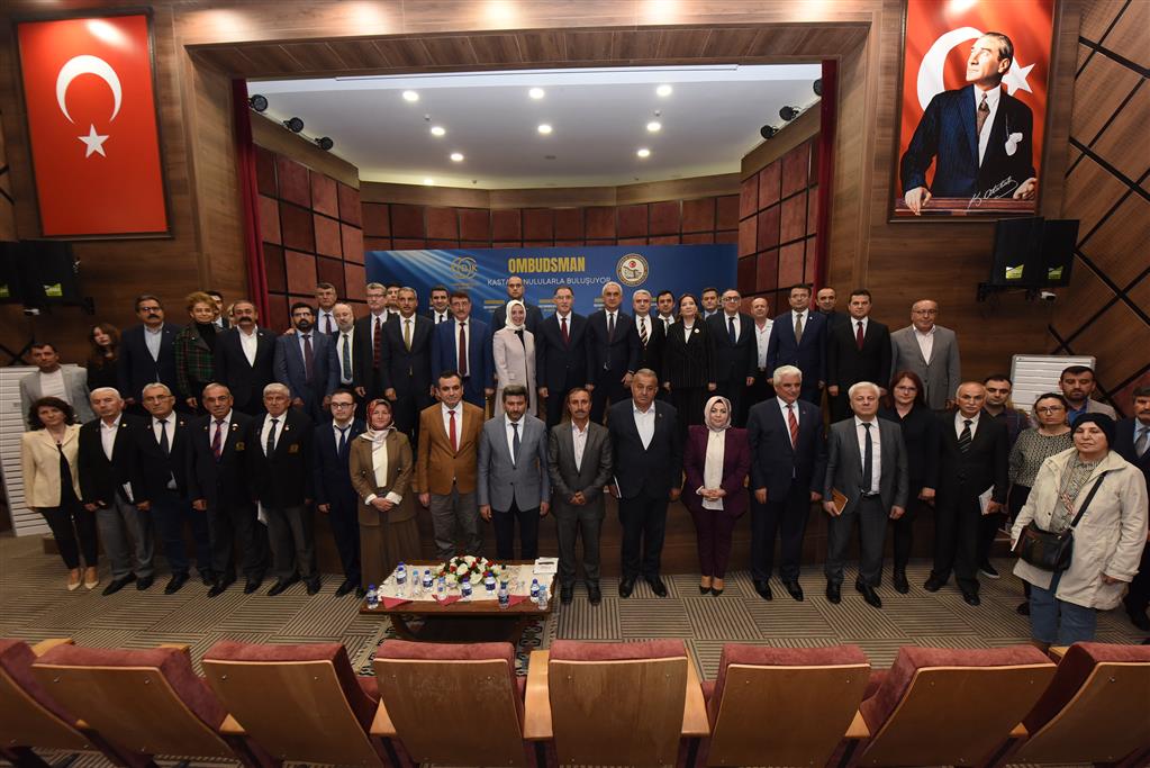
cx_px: 575
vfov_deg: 81.3
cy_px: 384
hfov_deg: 104.2
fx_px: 447
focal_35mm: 14
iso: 2000
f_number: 5.6
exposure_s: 1/80
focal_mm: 14
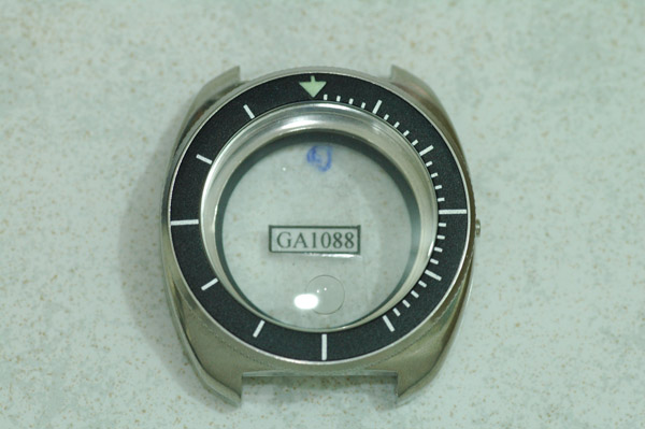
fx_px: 2417
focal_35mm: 135
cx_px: 322
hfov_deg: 15.2
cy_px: 214
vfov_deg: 10.1
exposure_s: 1/8
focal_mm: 90
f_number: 8
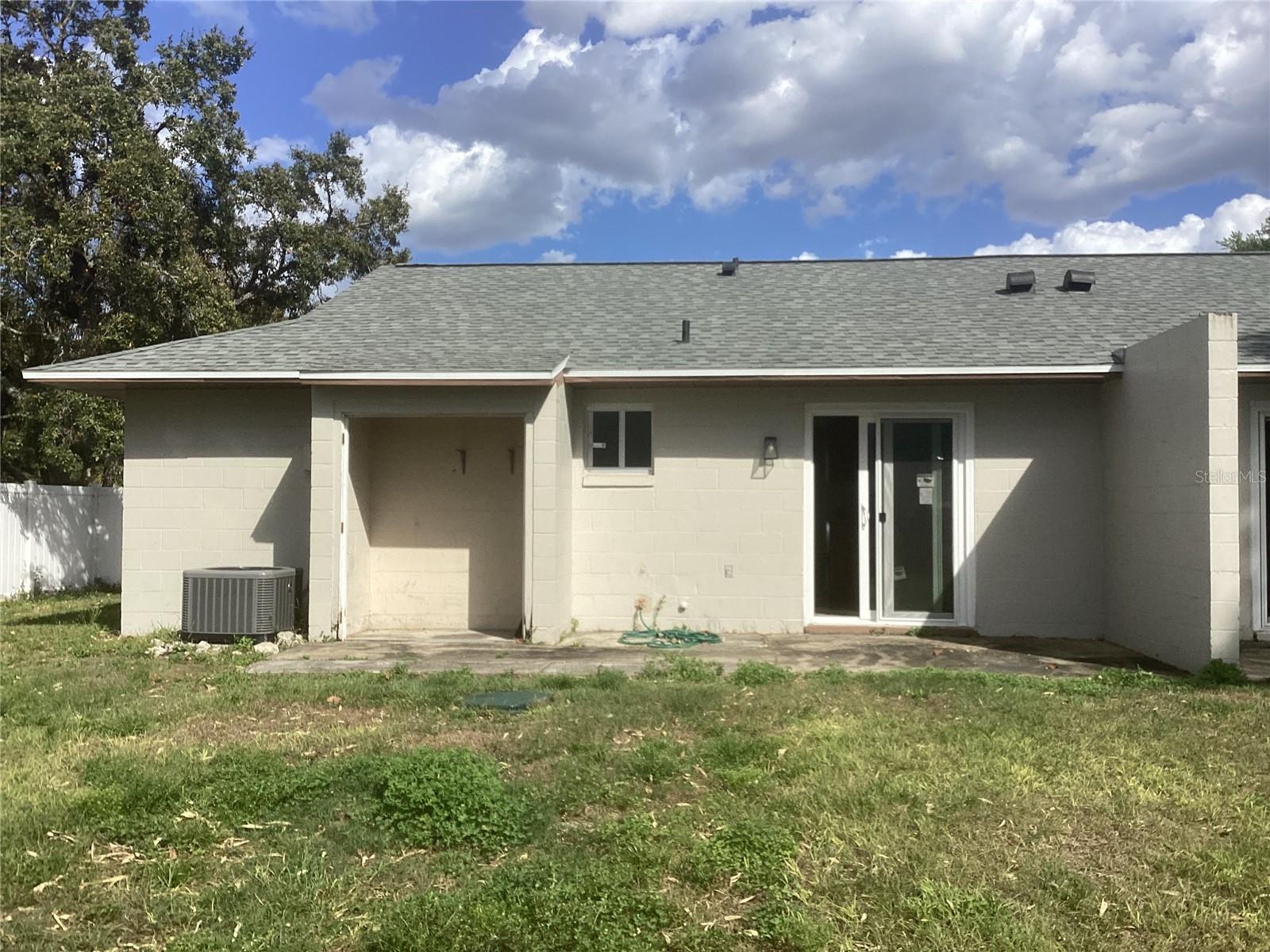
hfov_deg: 58.4
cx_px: 635
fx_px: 1137
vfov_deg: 45.4
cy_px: 476
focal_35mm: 31
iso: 25
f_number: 2.4
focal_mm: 3.3
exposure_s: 1/1988
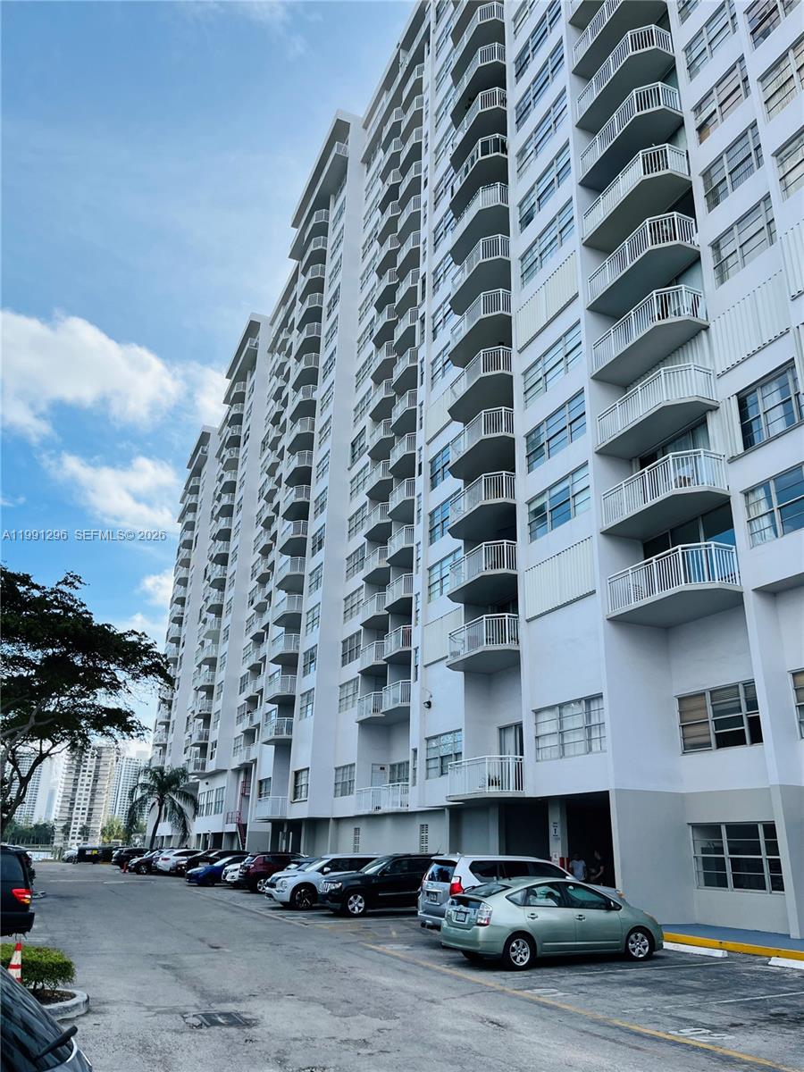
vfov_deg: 67.3
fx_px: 805
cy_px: 536
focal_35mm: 26
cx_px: 402
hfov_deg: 53.1
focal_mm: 5.1
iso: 50
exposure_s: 1/2024
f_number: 1.6
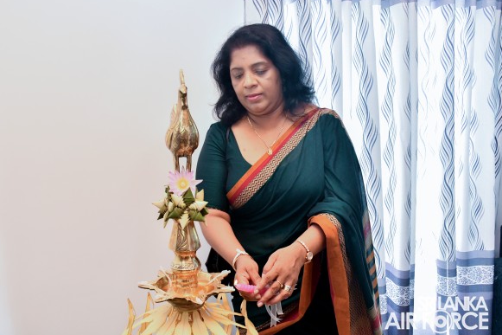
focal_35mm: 31
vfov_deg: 42.3
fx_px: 432
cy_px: 168
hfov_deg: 60.3
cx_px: 245
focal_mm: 20
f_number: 7.1
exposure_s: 1/250
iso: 2500
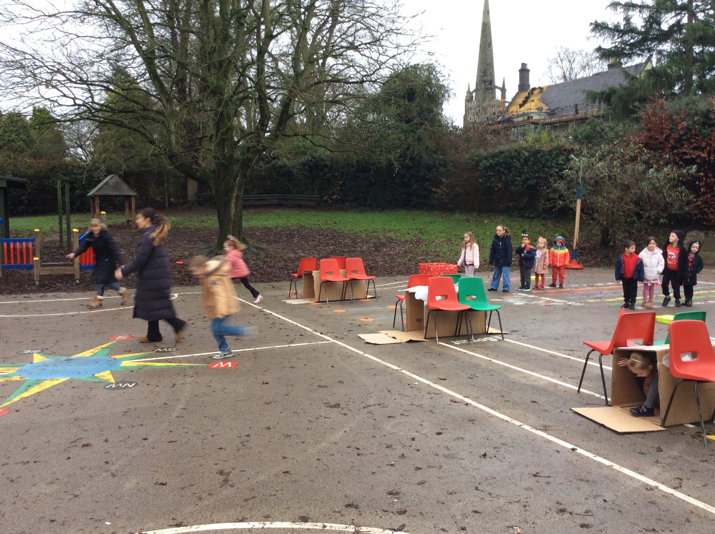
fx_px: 660
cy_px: 267
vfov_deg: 44.1
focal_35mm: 32
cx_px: 358
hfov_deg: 56.9
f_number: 2.4
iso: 32
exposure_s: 1/33
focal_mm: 3.3
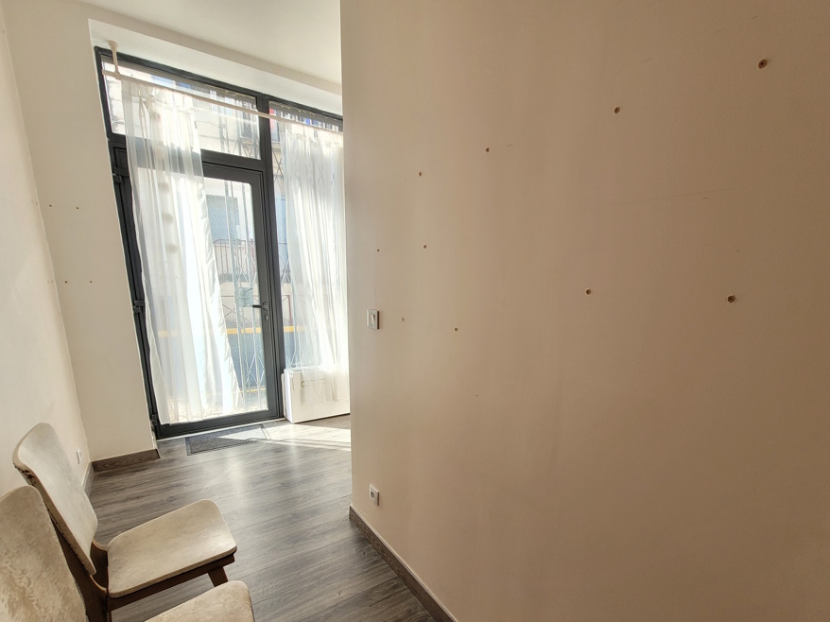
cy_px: 370
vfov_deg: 77.3
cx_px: 432
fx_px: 384
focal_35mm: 16
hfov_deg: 94.5
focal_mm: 1.74
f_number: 2.2
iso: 80
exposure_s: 1/100
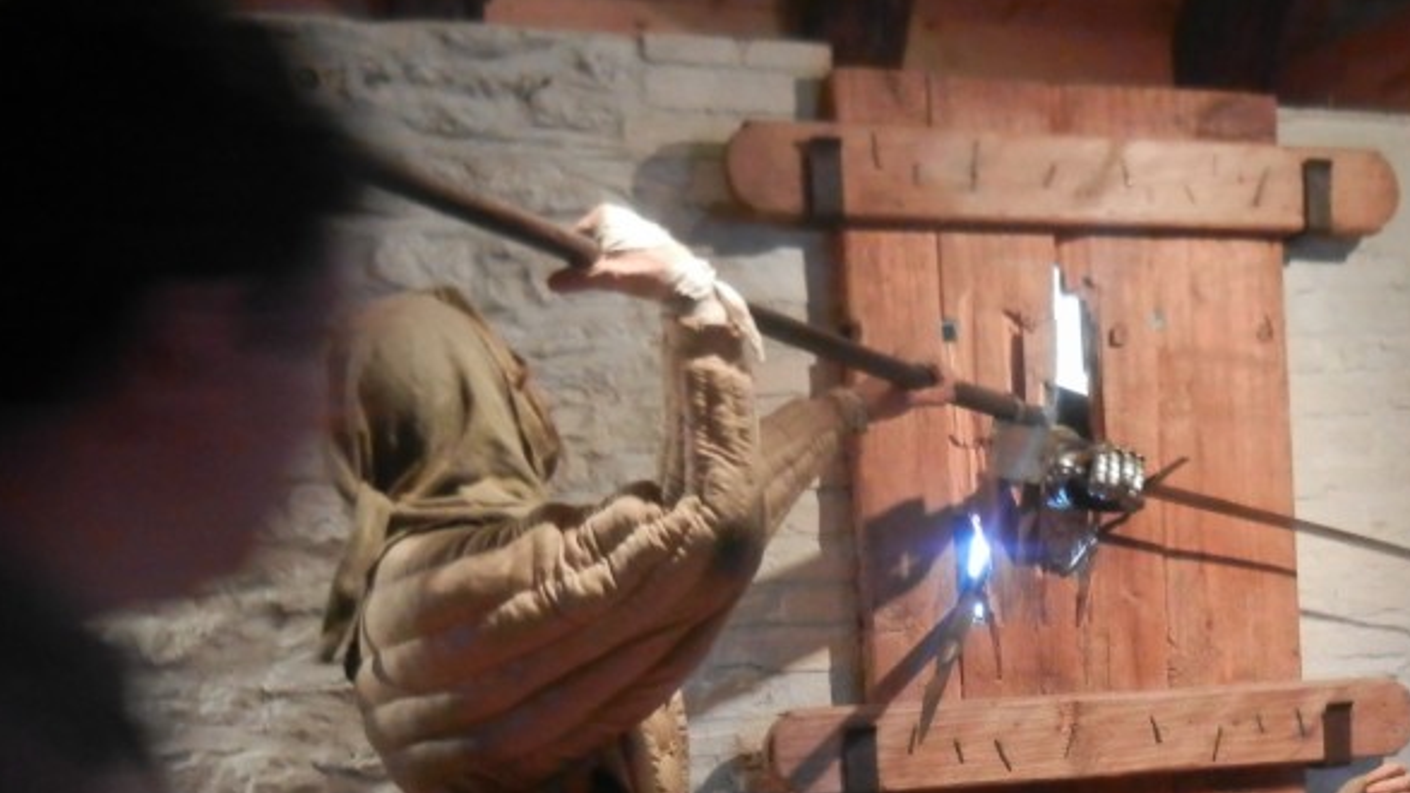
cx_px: 1098
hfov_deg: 35.6
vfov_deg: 20.2
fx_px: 2131
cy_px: 839
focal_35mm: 57
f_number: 3.5
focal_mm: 5.4
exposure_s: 1/2.2
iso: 200
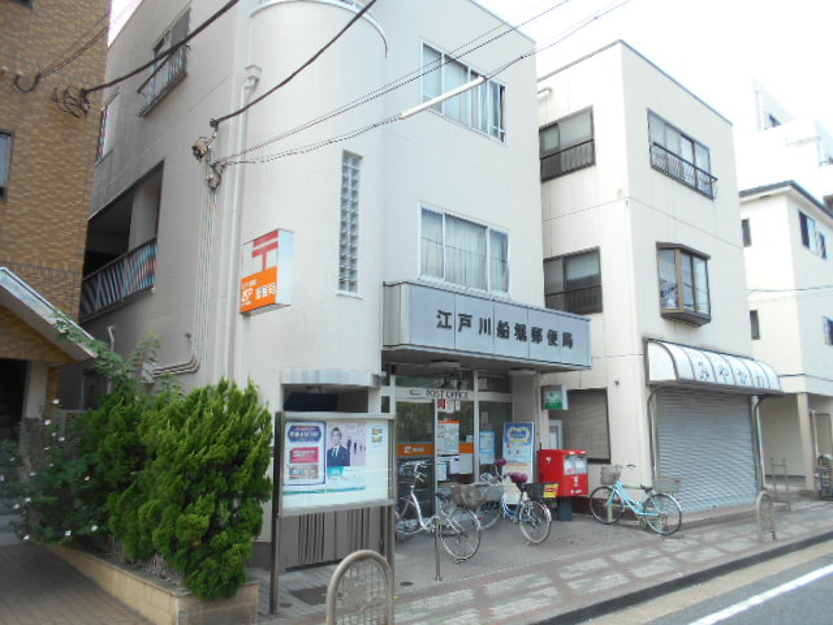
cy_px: 312
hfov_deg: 67.3
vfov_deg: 53.1
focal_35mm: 26
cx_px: 416
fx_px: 626
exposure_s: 1/320
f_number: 3.2
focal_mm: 4.6
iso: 80
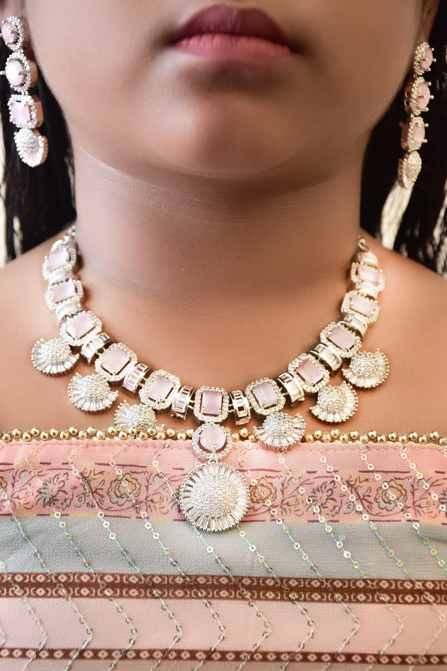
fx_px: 1844
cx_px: 224
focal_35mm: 99
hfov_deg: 13.8
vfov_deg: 20.6
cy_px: 336
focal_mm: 66
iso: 800
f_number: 5.3
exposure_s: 1/125
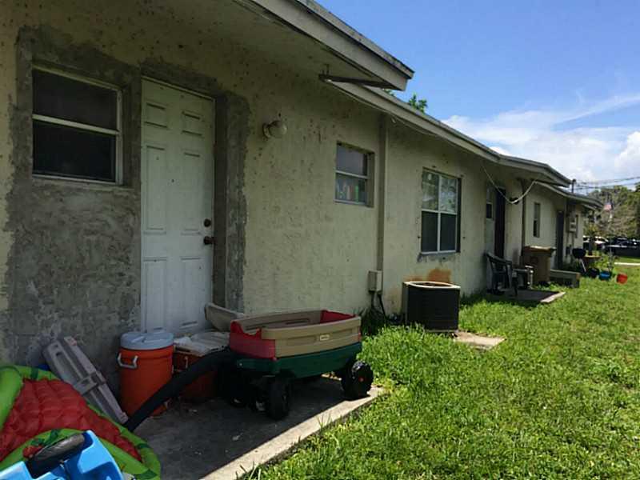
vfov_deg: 48.2
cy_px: 240
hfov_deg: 61.7
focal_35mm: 29
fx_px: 536
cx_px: 320
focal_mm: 4.15
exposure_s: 1/1786
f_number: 2.2
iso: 32
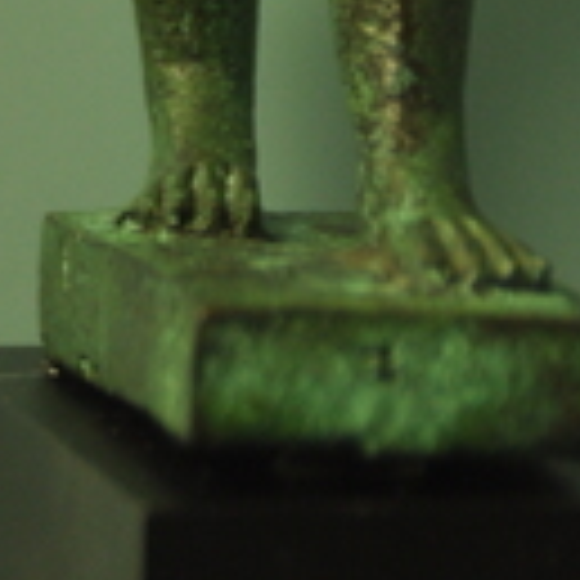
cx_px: 308
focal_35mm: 731
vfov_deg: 2.4
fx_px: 13857
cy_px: -764
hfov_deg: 2.4
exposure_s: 1/15
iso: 500
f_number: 5.3
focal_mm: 112
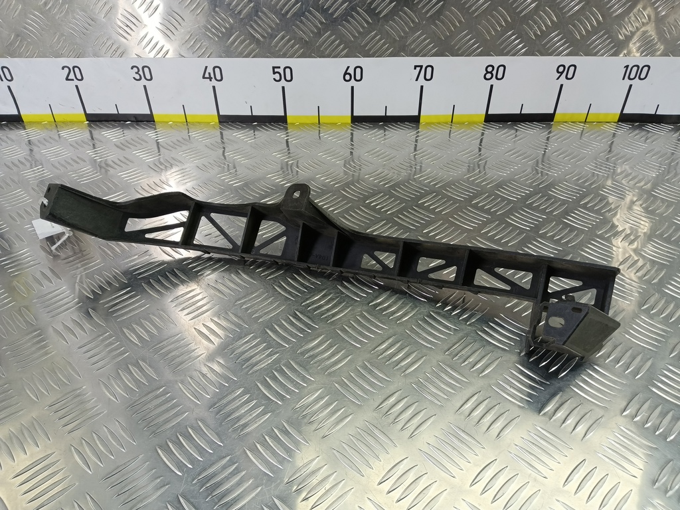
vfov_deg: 58.9
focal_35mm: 23
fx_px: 452
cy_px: 255
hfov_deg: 73.9
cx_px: 340
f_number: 1.6
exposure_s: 1/50
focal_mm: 4.11
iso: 110
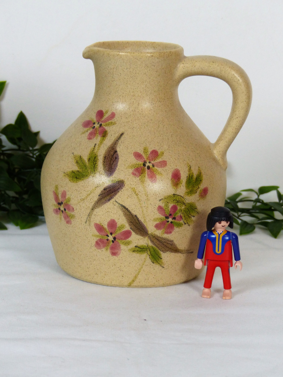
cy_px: 188
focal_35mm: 141
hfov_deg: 10.5
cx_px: 142
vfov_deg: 14.0
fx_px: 1537
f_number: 2.8
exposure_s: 1/80
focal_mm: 23.1
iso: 250
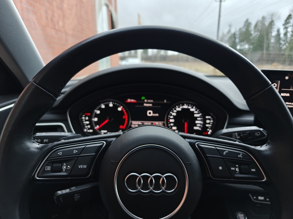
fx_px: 195
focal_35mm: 23
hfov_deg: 73.9
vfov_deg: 58.9
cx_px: 146
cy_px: 110
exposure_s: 1/120
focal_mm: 6.06
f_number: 1.6
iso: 800
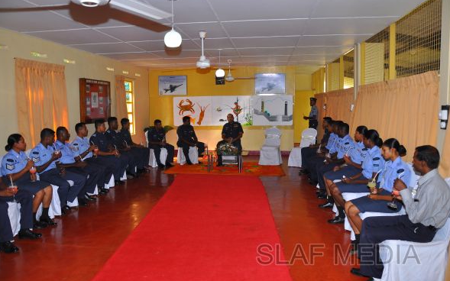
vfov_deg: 44.5
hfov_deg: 66.5
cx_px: 222
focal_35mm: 28
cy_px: 142
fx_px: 343
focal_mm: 18
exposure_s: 1/125
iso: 320
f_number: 3.5
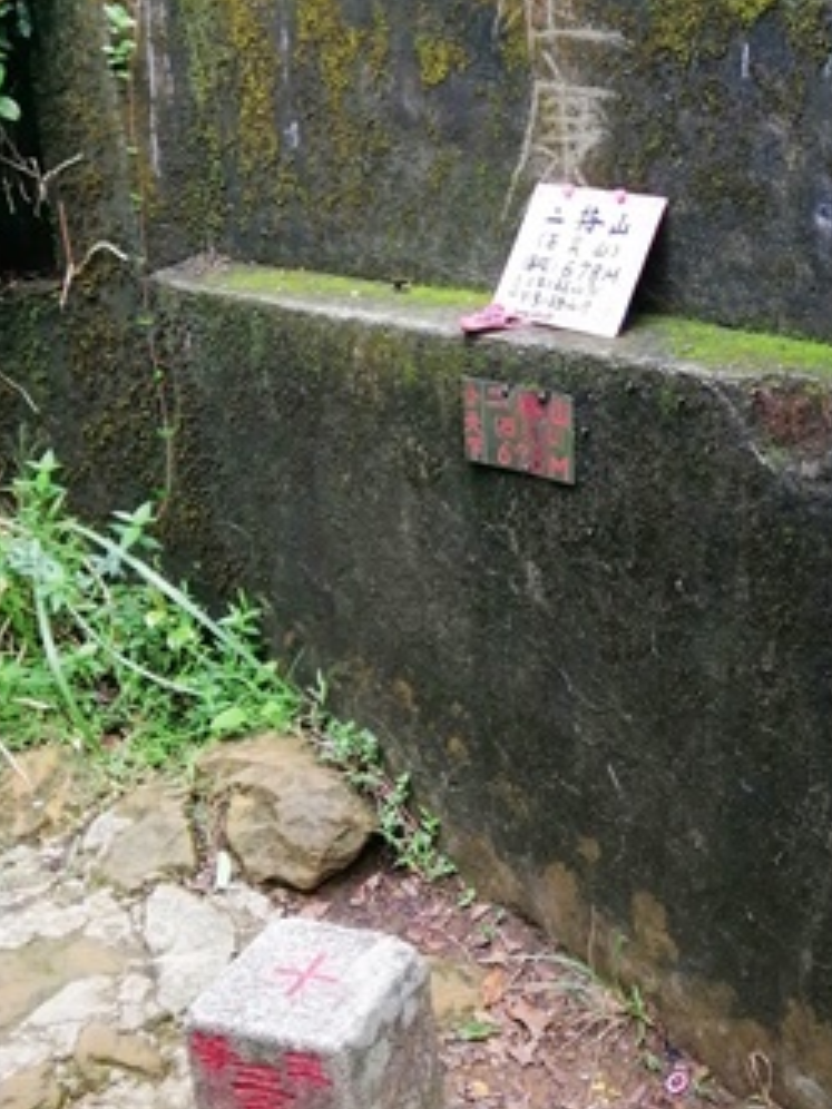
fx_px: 1506
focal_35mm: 47
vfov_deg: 40.4
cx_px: 725
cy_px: 598
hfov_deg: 29.8
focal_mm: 3.81
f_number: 2.2
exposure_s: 1/129
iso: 50
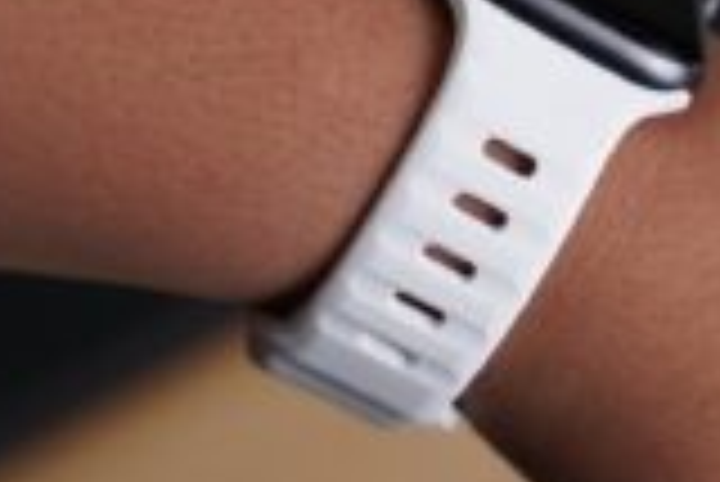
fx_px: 2802
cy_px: 34
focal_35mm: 140
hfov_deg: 14.5
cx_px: 621
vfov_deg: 9.8
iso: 320
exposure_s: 1/60
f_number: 4
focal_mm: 56
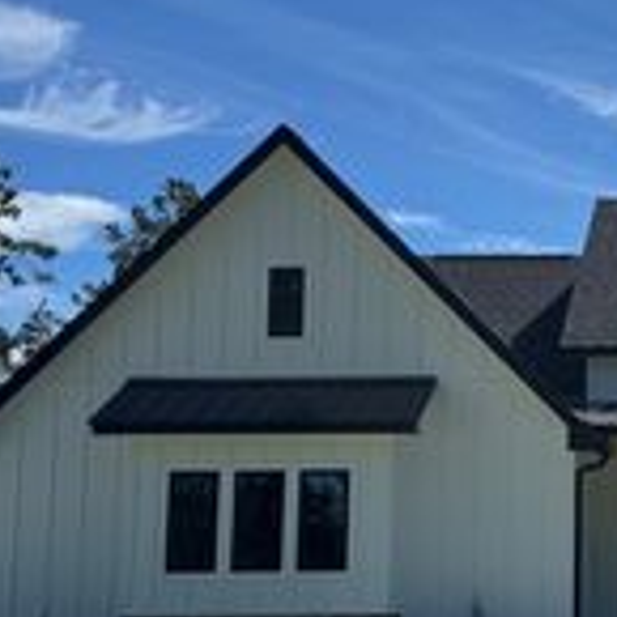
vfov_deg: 23.6
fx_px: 1472
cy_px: 406
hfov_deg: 22.1
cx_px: 719
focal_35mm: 73
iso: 80
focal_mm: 6.76
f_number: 1.78
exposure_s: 1/7092
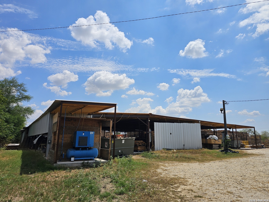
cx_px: 134
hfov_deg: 73.9
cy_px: 101
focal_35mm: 23
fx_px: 179
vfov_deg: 58.9
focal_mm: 6.3
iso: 10
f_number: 1.7
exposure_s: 1/1978
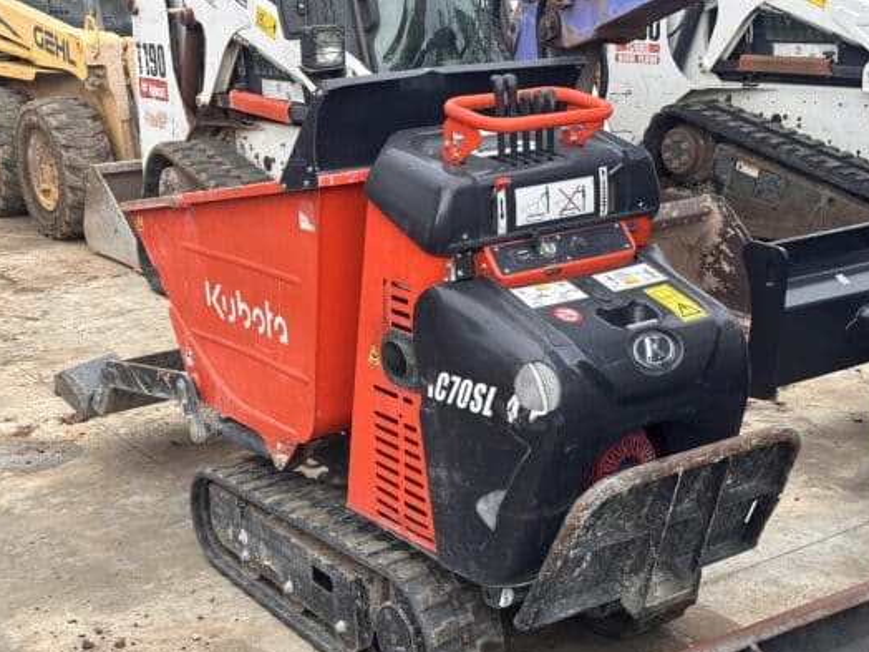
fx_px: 1381
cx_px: 428
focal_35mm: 55
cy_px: 372
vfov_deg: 26.5
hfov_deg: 34.9
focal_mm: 6.86
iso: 50
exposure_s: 1/121
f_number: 1.78
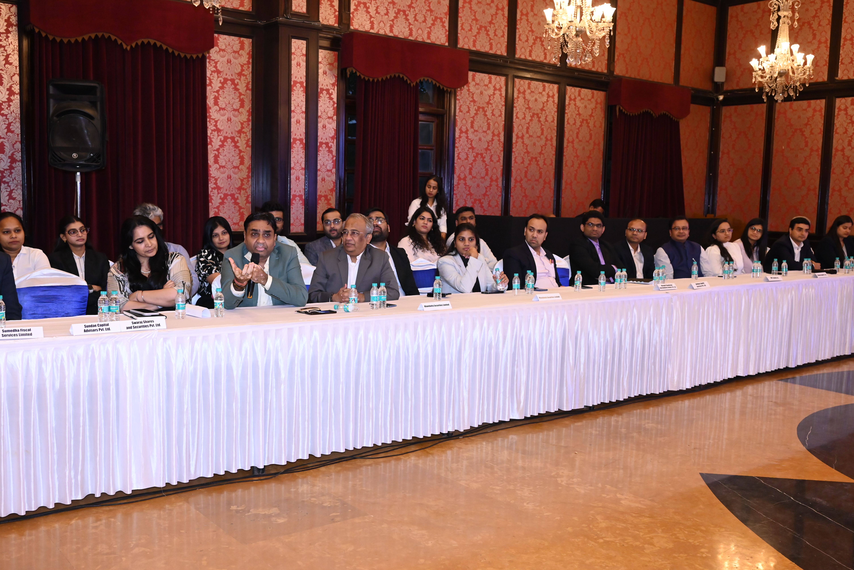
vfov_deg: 37.9
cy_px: 285
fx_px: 831
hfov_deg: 54.4
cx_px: 427
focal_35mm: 35
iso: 3200
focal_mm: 35
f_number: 5
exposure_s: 1/125
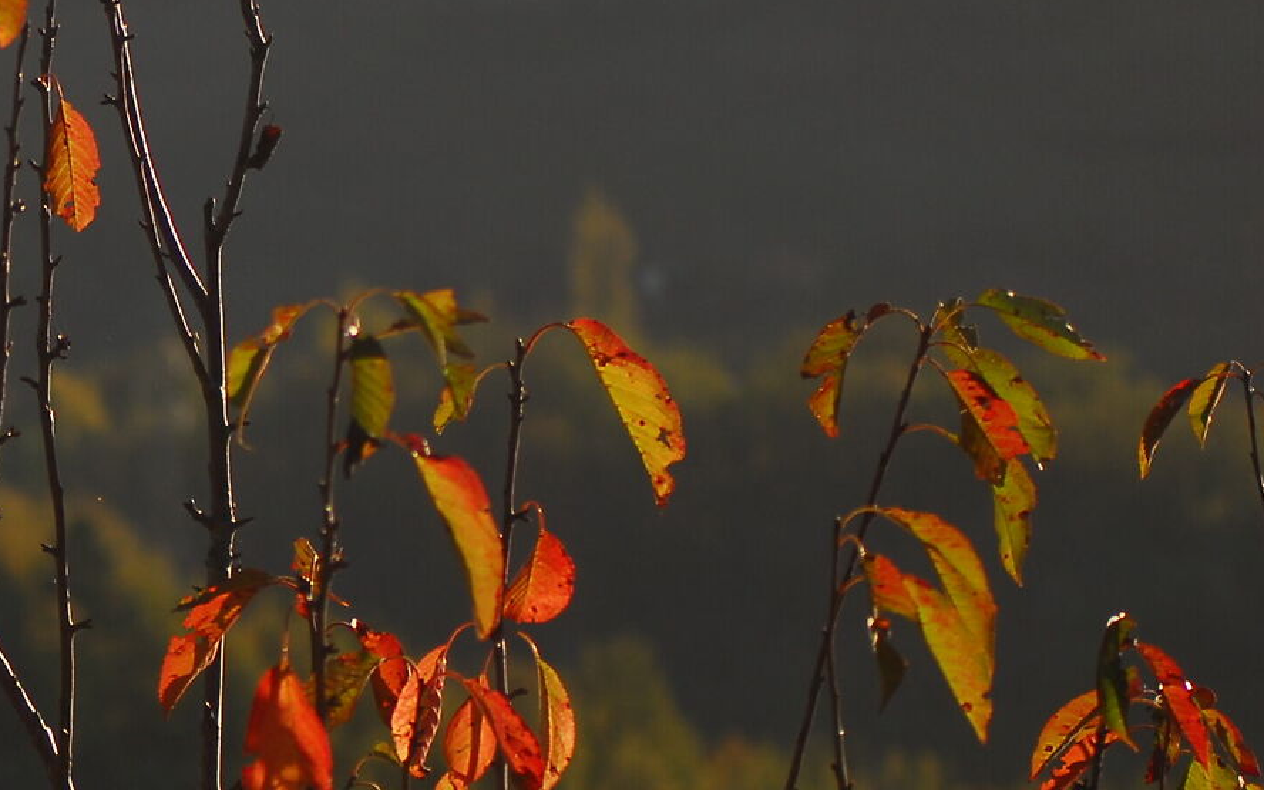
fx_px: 11402
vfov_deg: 4.0
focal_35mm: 331
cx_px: -441
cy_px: 590
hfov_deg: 6.3
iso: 100
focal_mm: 80
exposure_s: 1/640
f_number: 4
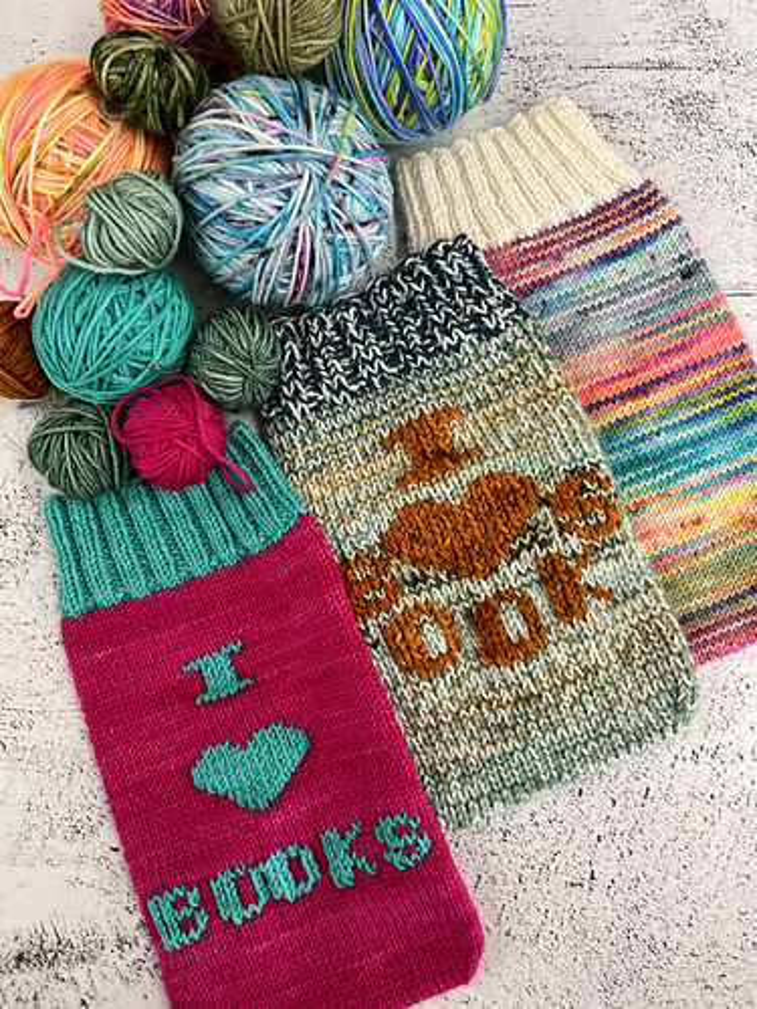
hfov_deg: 53.1
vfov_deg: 67.3
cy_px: 504
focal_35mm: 26
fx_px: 758
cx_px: 378
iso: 32
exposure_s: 1/136
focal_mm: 5.1
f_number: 1.6
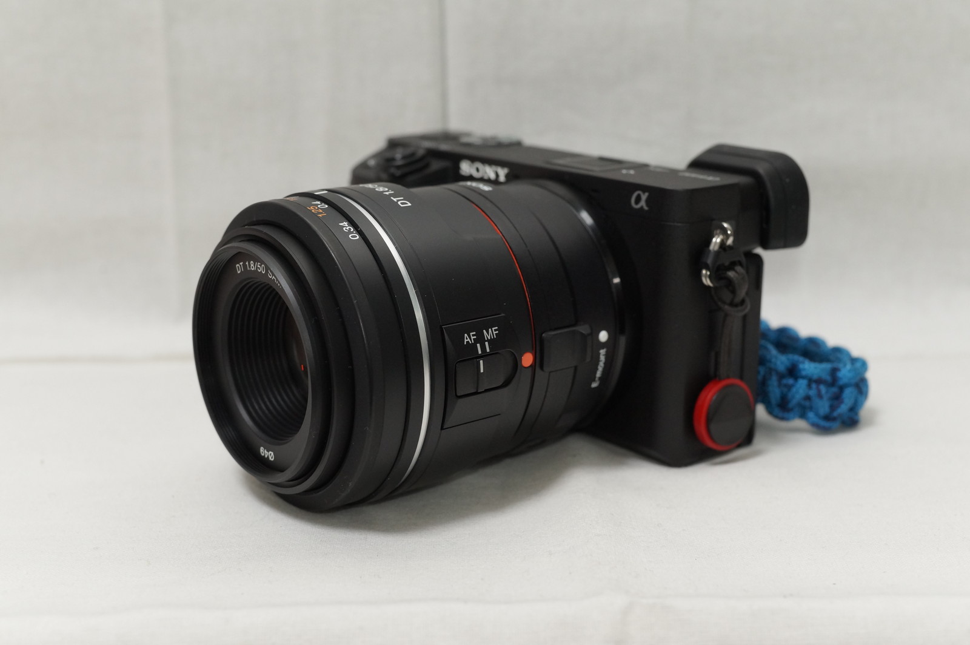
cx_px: 485
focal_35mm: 48
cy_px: 322
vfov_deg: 28.0
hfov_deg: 41.2
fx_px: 1292
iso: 800
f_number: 5.6
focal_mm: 32
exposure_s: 1/60
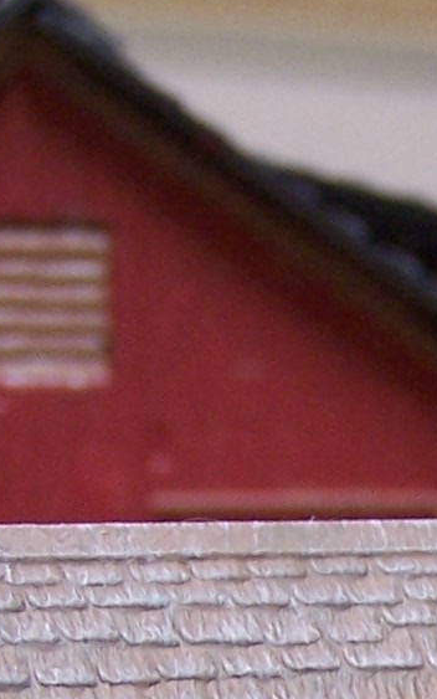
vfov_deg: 8.5
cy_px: 977
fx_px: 4629
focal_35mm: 243
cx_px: 879
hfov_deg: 5.3
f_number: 3.2
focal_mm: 9.3
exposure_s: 1/10
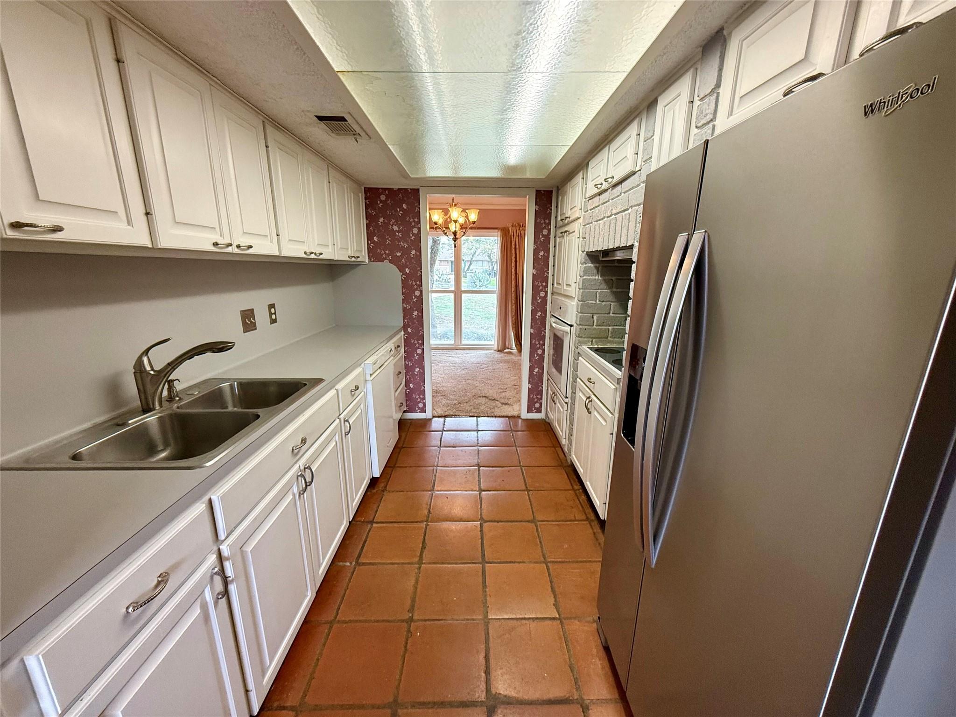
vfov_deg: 85.7
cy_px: 358
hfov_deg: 102.1
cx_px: 478
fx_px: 387
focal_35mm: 14
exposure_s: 1/120
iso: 320
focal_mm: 2.22
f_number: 2.2
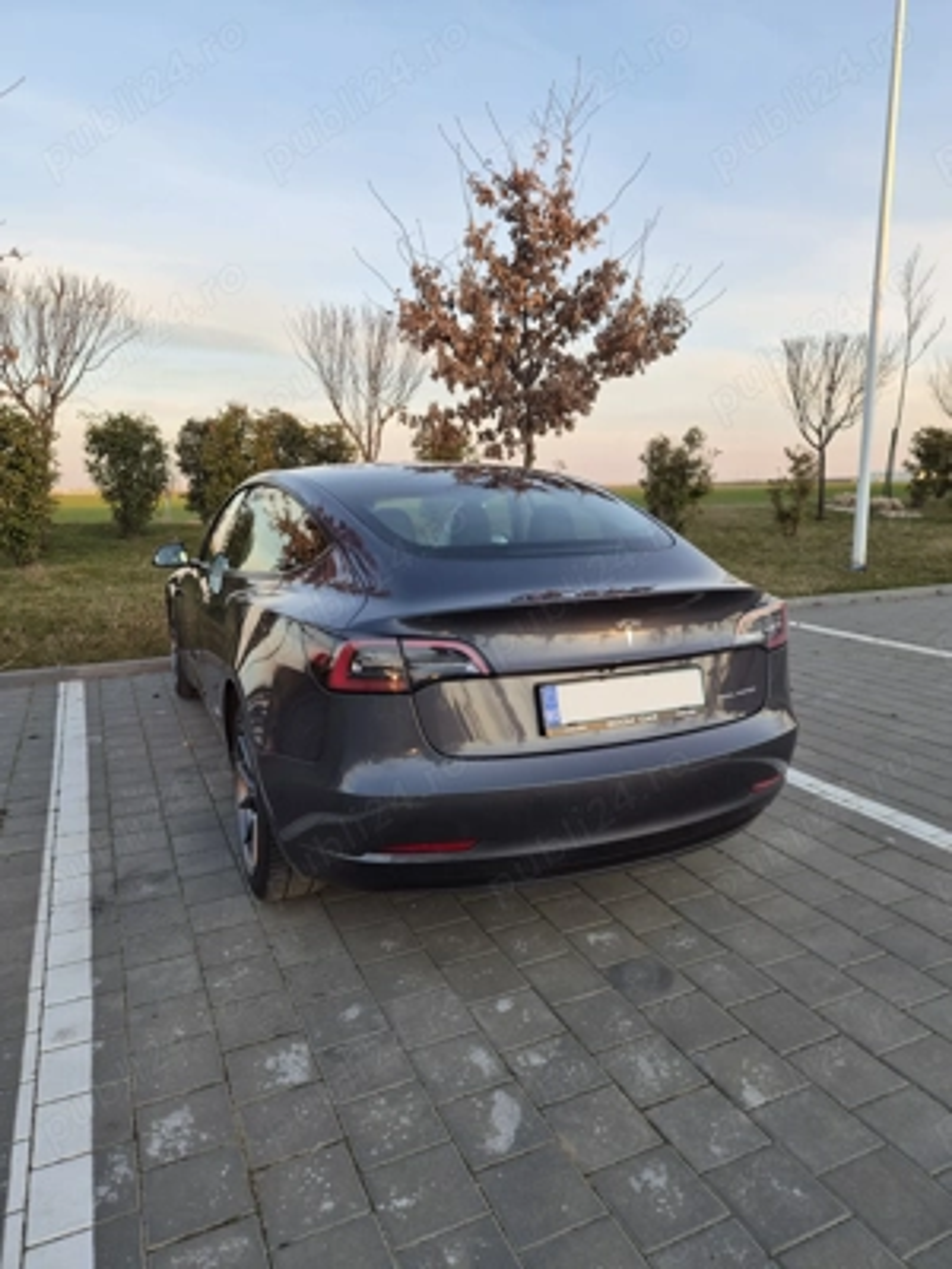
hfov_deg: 58.9
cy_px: 634
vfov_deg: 73.9
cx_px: 476
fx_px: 843
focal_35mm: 23
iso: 50
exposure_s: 1/359
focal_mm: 5.4
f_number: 1.8
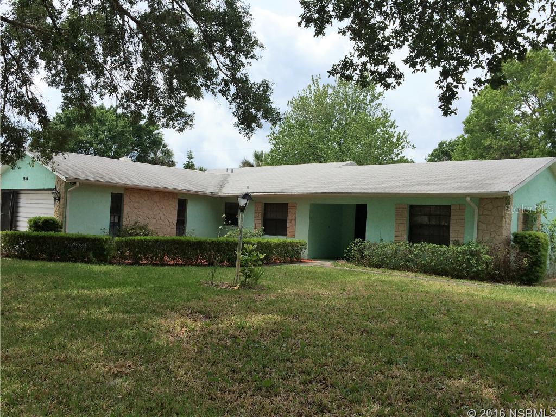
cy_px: 208
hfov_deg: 61.7
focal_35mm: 29
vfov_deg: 48.2
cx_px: 278
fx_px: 466
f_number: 2.2
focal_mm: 4.15
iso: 32
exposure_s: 1/1953
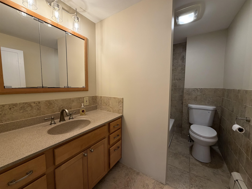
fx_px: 102
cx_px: 126
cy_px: 94
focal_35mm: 14
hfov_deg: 102.1
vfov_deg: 85.7
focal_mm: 2.22
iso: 200
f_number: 2.2
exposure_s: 1/120
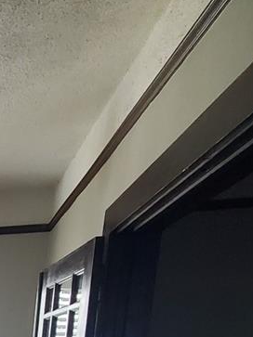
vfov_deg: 27.9
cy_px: 455
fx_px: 536
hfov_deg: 17.6
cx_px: -270
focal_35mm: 55
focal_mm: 1.8
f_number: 2.2
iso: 250
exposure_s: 1/60
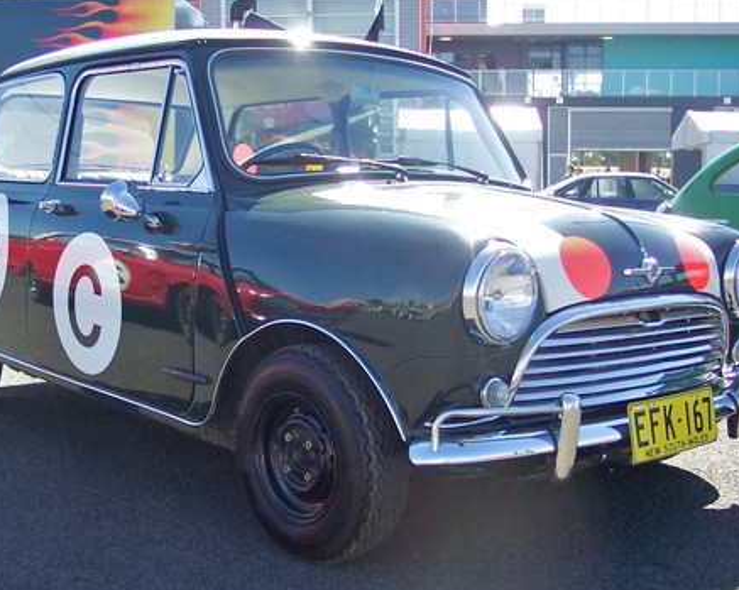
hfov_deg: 38.0
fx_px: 1071
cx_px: 335
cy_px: 306
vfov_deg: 30.8
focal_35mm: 49
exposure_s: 1/500
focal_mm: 8
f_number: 2.8
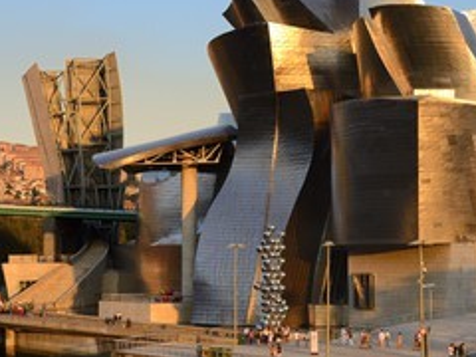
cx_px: 242
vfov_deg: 12.6
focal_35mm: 118
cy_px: 173
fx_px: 1623
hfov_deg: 16.7
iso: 200
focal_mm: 70
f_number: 8
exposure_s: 1/160
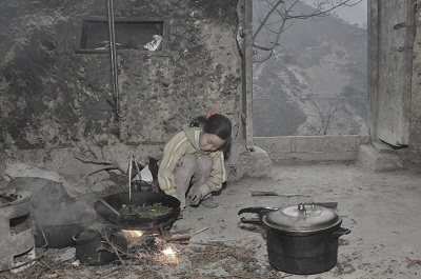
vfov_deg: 36.7
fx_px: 420
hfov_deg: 53.2
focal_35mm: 36
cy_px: 140
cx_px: 210
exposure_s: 1/50
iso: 1250
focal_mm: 24
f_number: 5.6
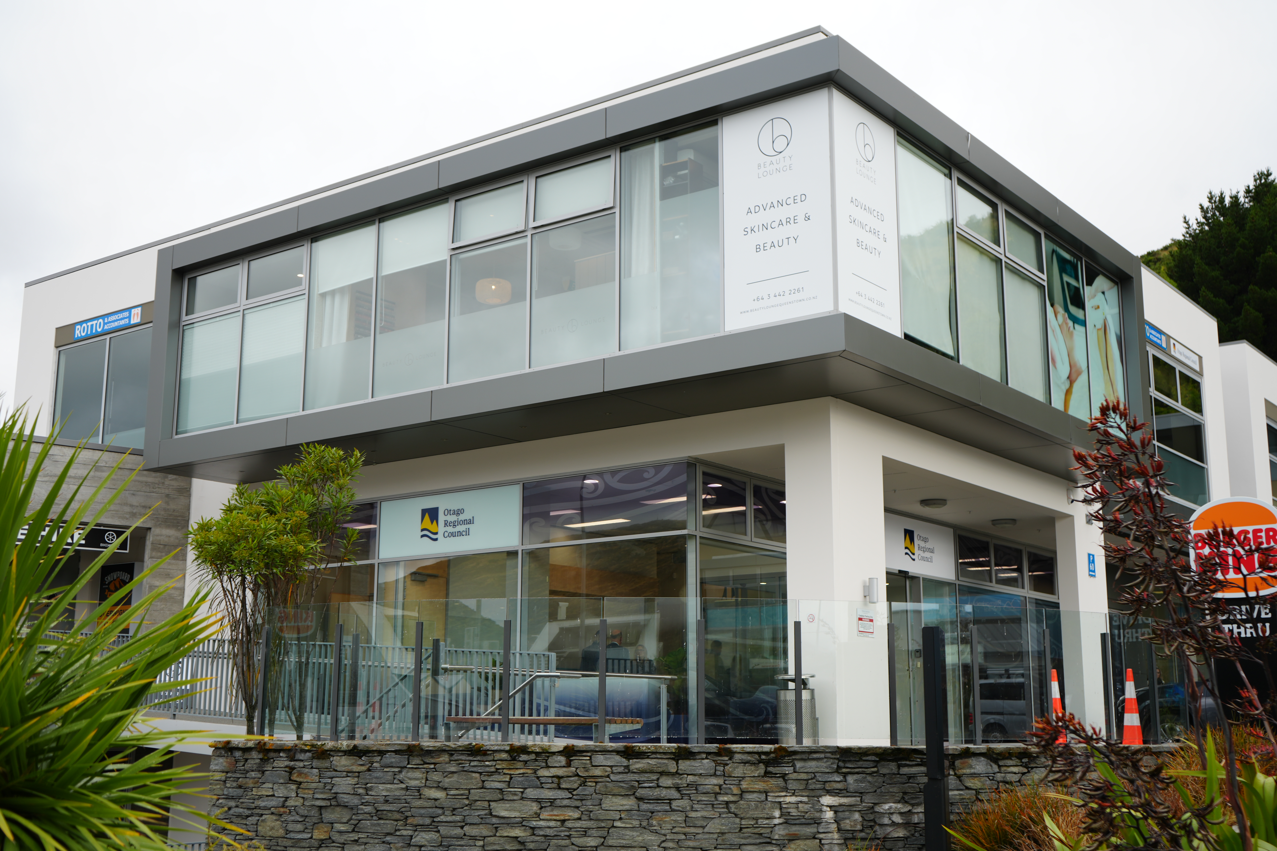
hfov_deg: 48.5
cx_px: 638
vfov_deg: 33.4
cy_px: 426
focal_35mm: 40
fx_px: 1419
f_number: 5
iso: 100
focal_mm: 40
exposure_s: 1/125
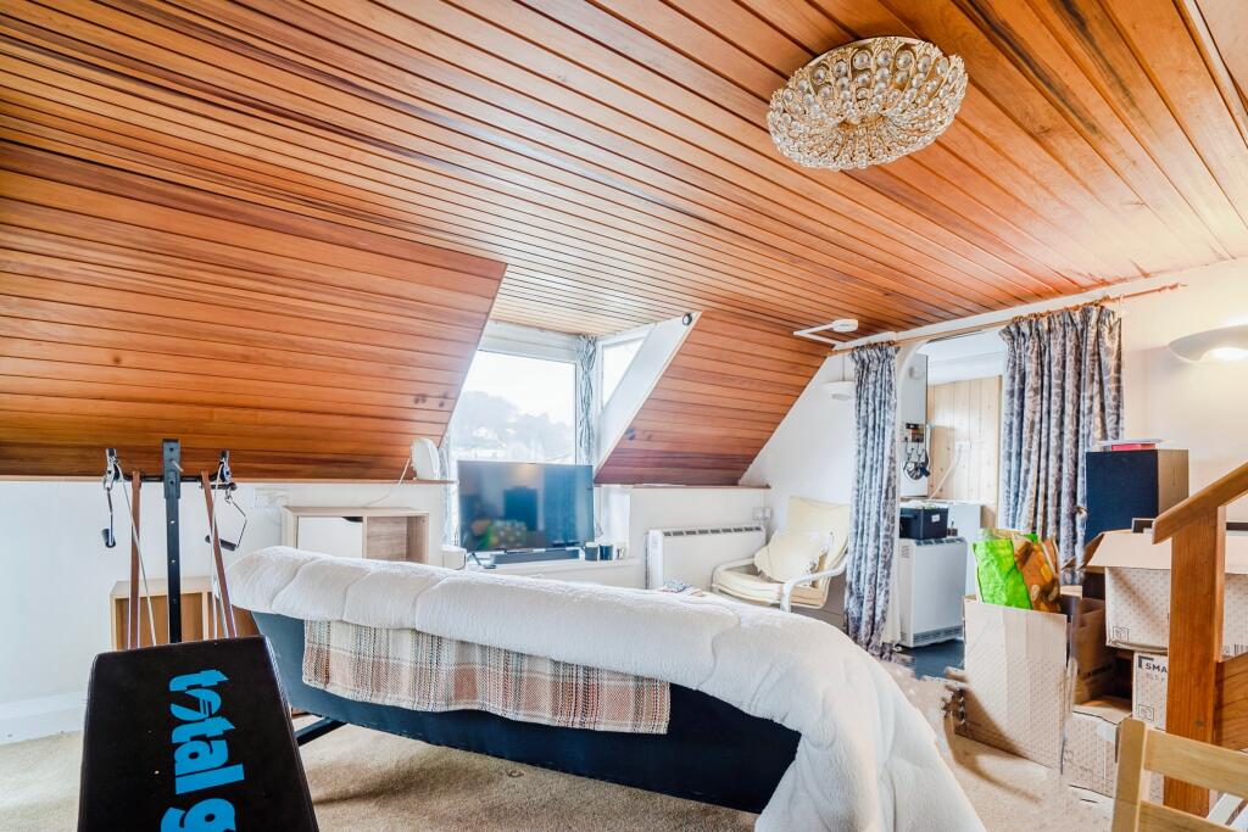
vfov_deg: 73.8
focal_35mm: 16
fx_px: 555
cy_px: 416
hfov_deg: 96.7
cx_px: 624
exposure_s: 1/5
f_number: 5
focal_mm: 16
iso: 100
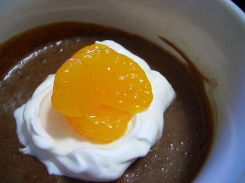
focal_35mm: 35
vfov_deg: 40.7
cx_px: 122
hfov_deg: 52.6
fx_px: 248
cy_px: 92
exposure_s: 1/40
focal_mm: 5.8
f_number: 2.6
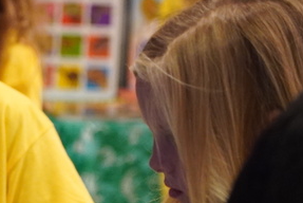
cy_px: 198
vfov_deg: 3.7
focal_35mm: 374
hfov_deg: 5.5
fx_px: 3151
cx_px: -157
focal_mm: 70
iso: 2000
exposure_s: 1/200
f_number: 2.8
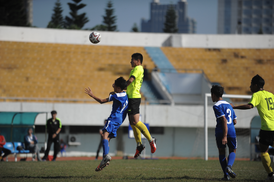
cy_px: 91
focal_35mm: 200
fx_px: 1521
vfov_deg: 6.9
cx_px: 137
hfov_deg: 10.3
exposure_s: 1/4000
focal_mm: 200
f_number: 2.8
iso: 200
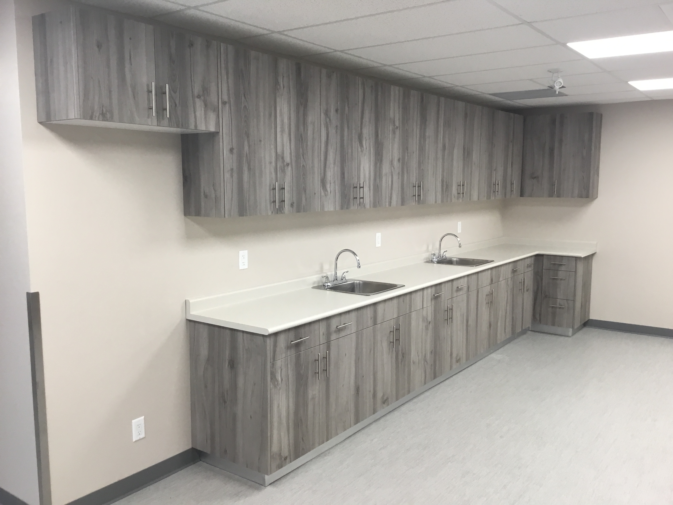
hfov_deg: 58.4
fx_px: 603
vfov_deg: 45.4
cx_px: 336
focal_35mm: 31
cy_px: 252
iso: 50
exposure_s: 1/30
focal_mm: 3.3
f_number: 2.4
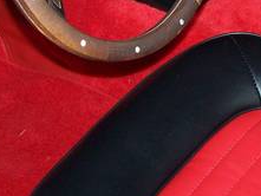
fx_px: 777
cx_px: 208
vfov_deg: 14.4
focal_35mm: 103
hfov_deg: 18.9
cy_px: 76
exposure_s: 1/60
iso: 140
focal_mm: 6.3
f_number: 2.8
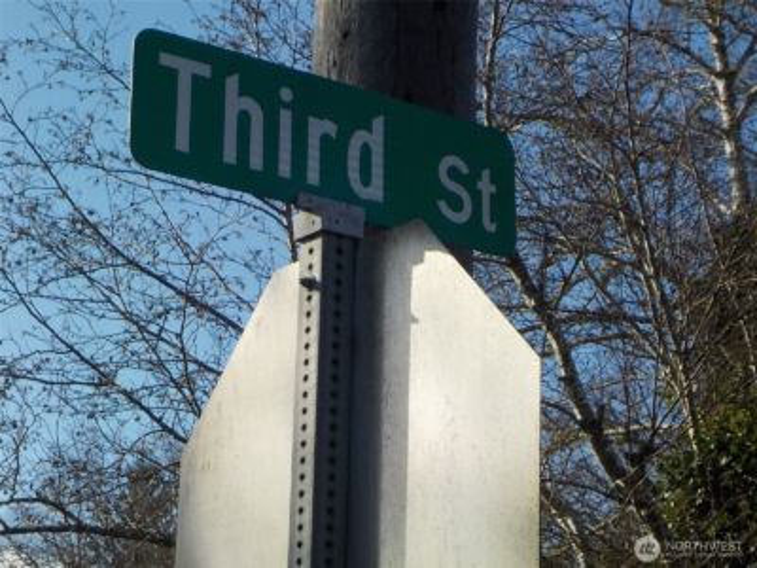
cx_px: 378
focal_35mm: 58
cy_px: 284
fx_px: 1268
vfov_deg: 25.2
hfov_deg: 33.2
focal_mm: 7.9
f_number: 4.7
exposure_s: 1/1000
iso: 125
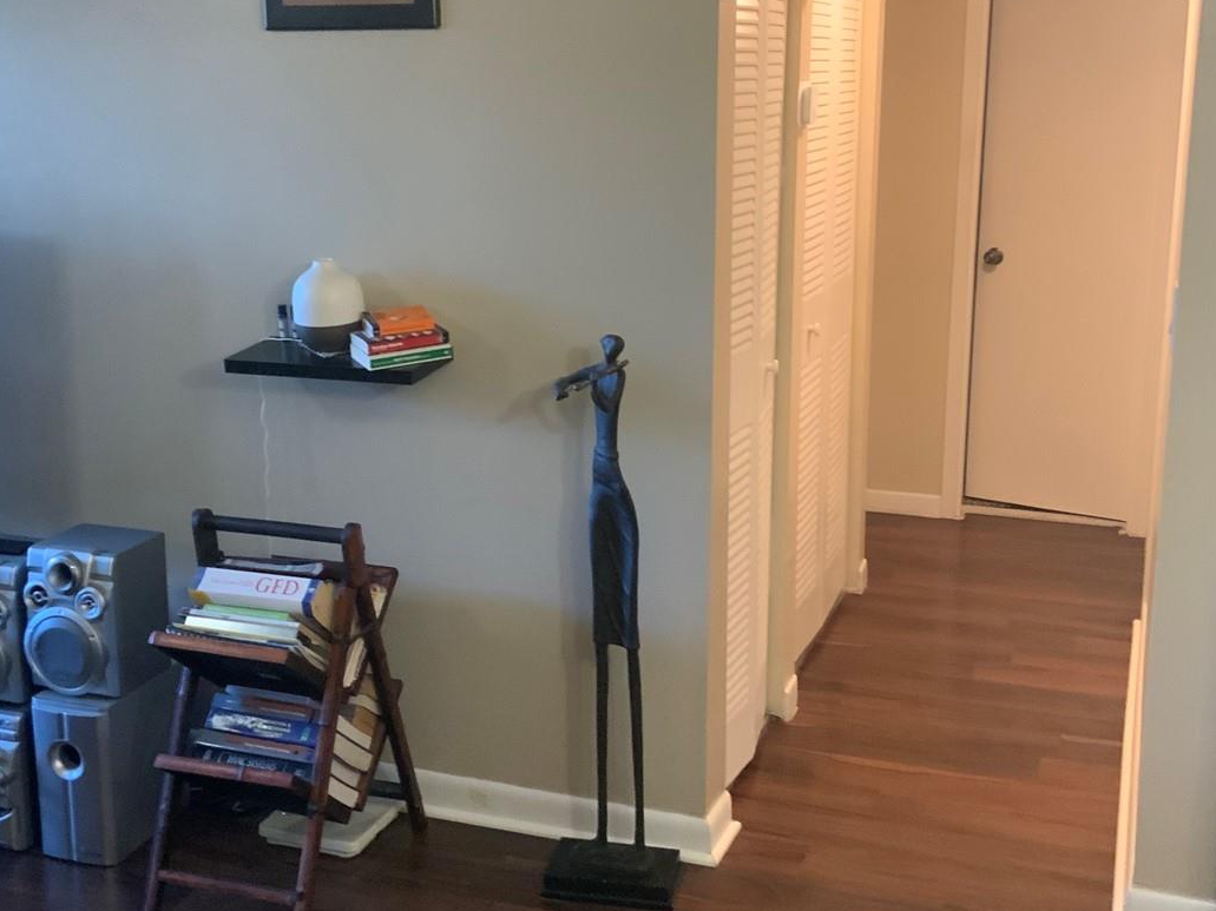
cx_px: 560
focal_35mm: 45
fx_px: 1581
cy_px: 389
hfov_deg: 42.0
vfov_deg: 32.1
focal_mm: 3
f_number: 1.8
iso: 200
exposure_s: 1/40
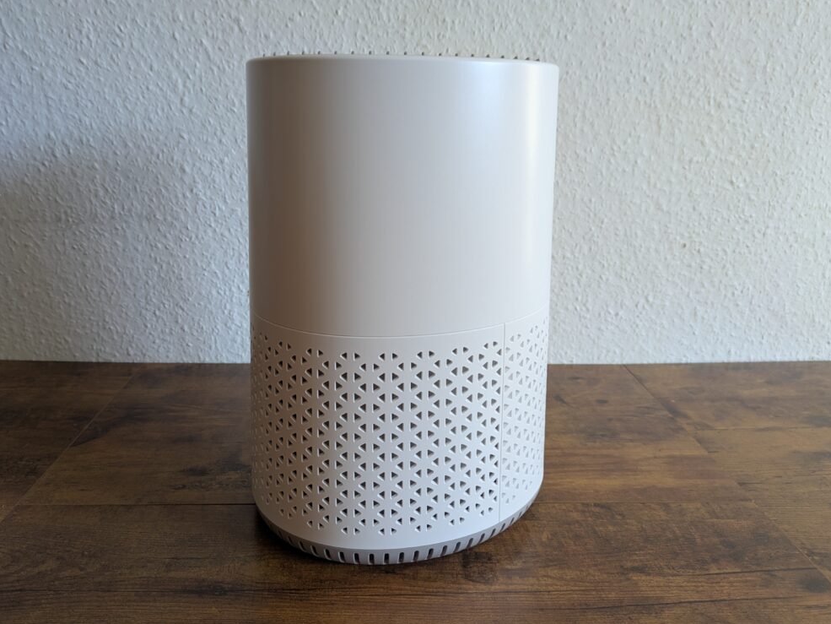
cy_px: 309
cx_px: 404
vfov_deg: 53.1
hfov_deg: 67.3
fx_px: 624
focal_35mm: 26
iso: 67
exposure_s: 1/25
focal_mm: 5.43
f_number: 1.89
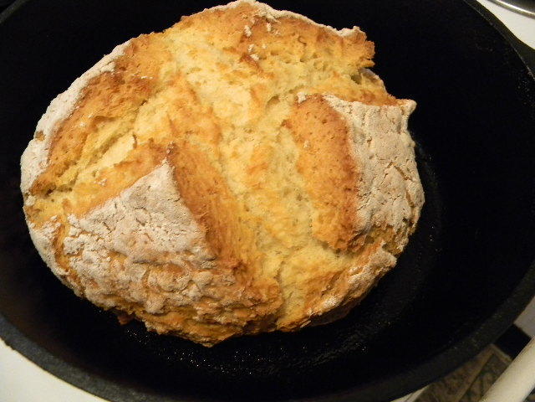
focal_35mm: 36
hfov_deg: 51.4
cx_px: 268
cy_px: 201
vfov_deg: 39.7
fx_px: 556
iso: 400
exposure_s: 1/4.1
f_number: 3.7
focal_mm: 6.4
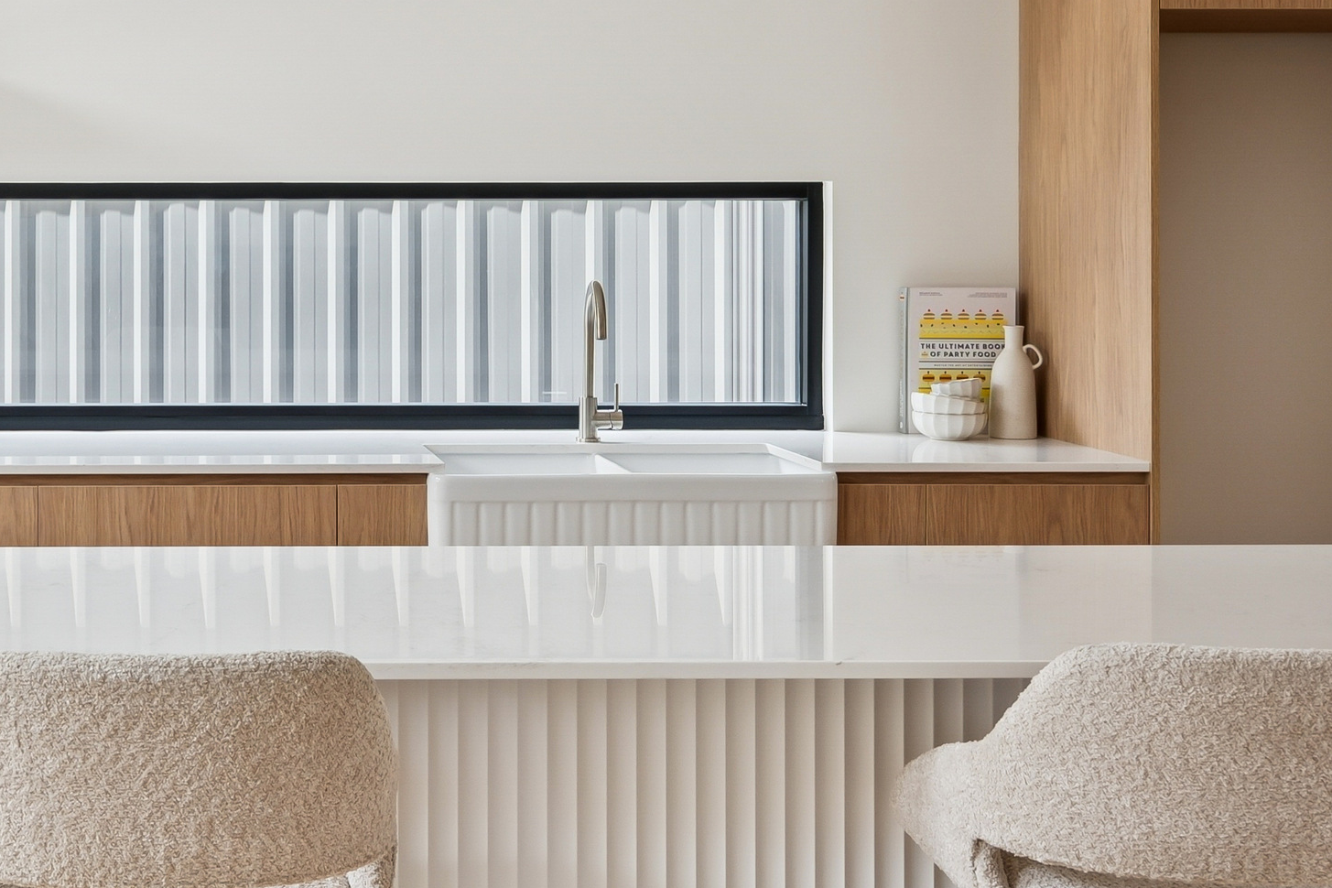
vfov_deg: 23.8
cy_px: 237
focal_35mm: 56
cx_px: 200
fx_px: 2086
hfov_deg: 34.0
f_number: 9
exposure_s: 1/160
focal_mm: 20.5
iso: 400
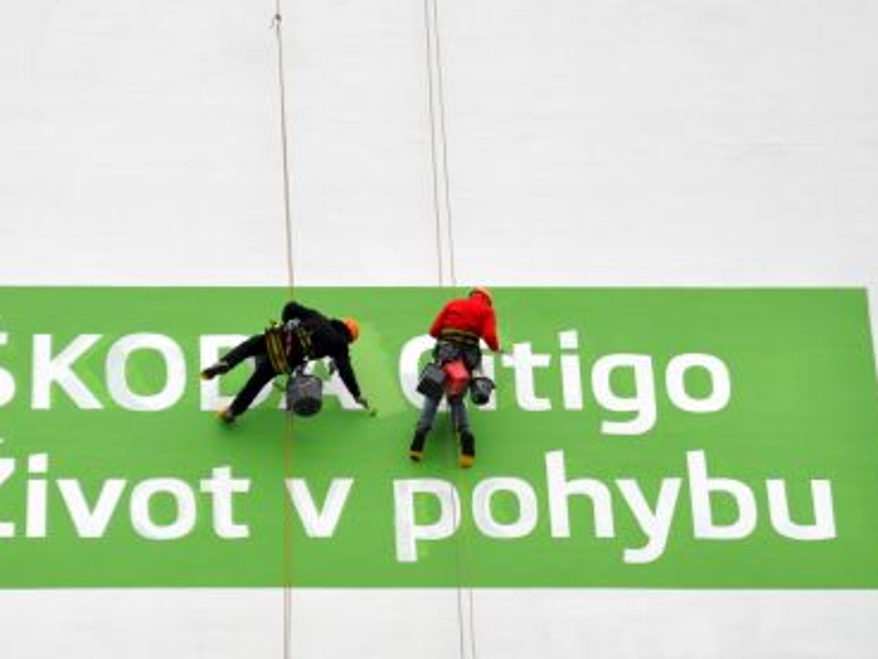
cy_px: 346
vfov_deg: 9.9
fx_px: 3794
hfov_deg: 13.2
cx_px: 382
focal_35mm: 150
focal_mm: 85
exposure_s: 1/400
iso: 400
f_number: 5
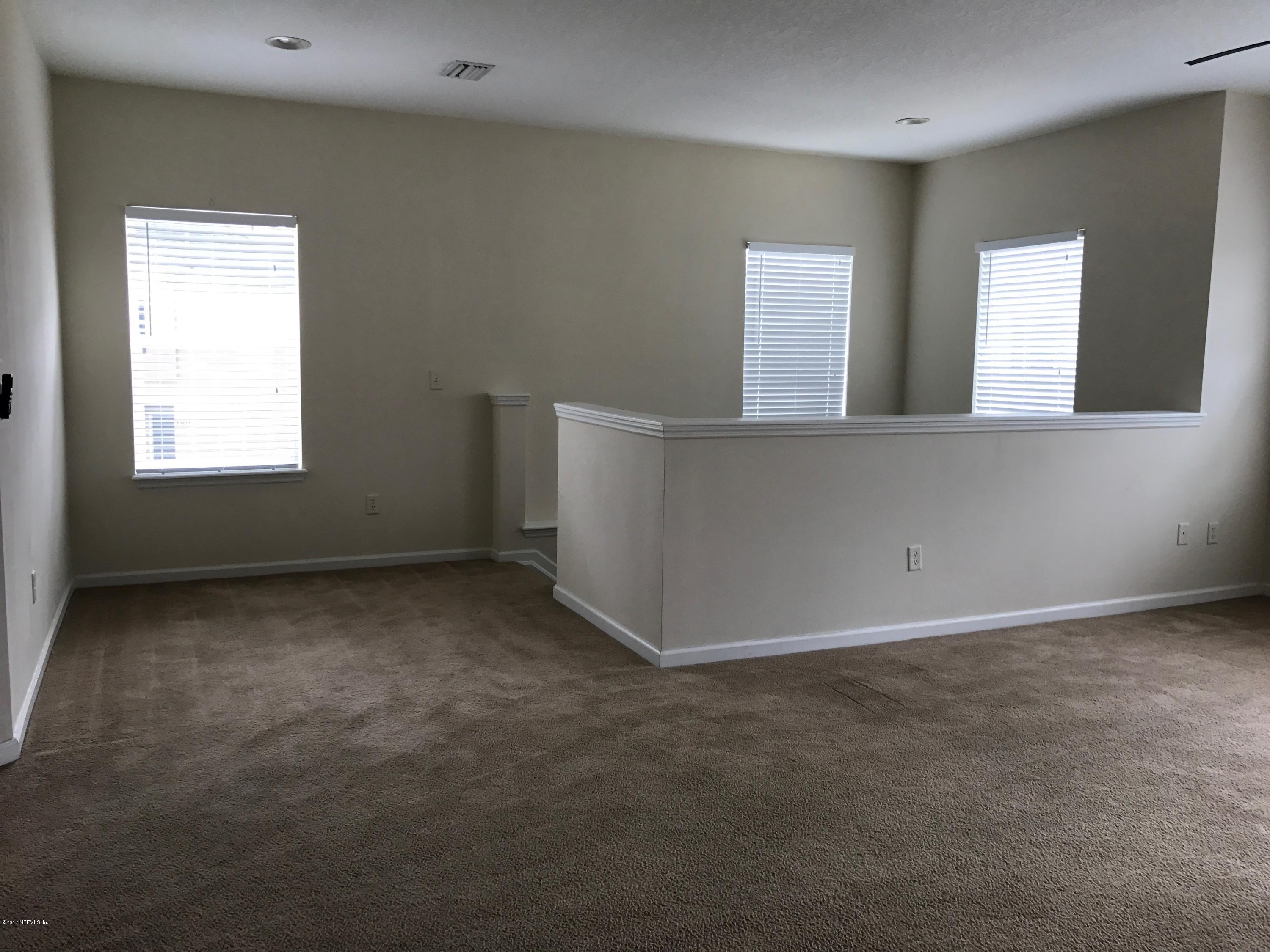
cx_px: 635
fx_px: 1027
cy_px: 476
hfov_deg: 63.4
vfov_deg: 49.7
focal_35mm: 28
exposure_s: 1/120
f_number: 1.8
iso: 40
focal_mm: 3.99
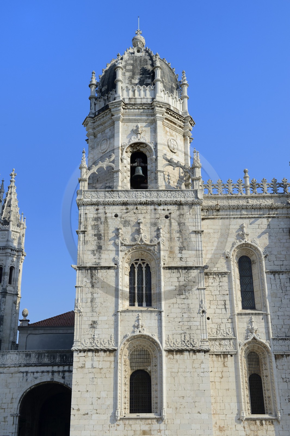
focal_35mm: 44
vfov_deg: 44.5
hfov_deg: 30.5
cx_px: 145
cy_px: 218
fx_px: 532
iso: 200
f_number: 14
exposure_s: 1/250
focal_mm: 44
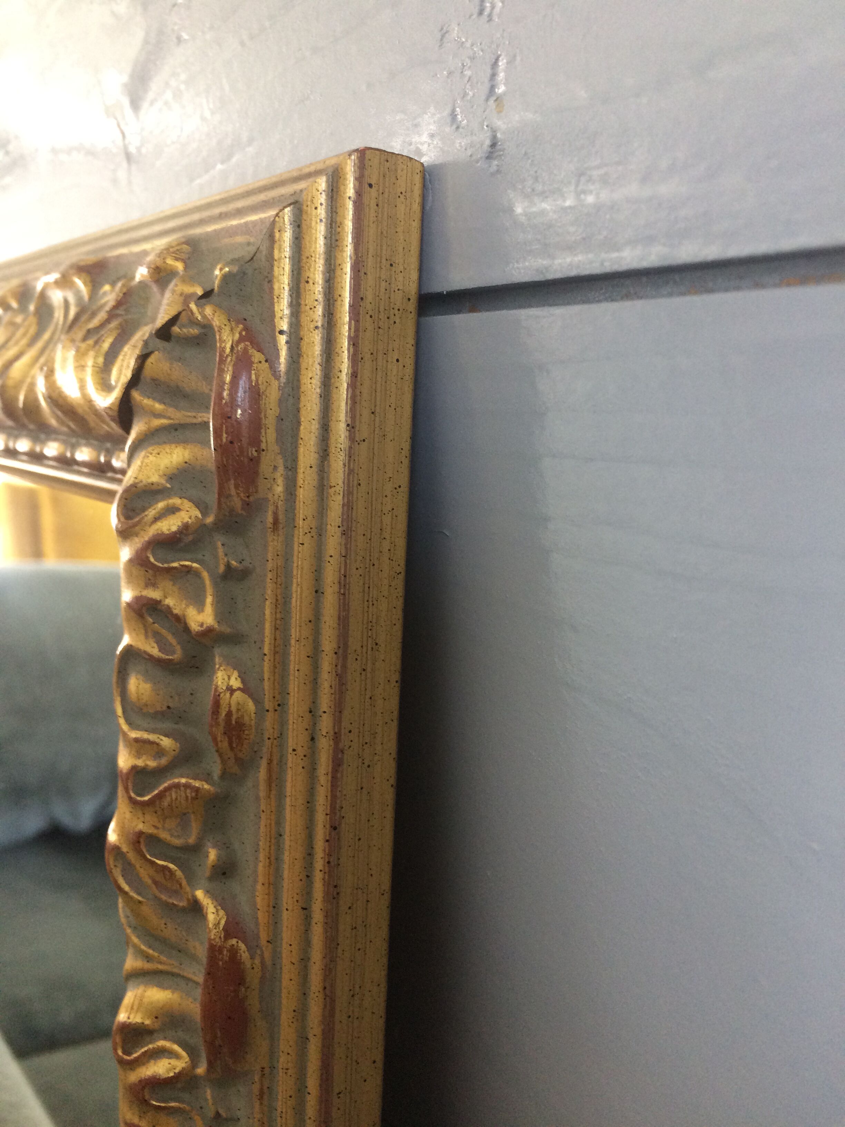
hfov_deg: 48.2
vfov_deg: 61.7
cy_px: 564
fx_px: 944
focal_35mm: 29
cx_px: 422
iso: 160
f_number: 2.2
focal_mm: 4.15
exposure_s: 1/33
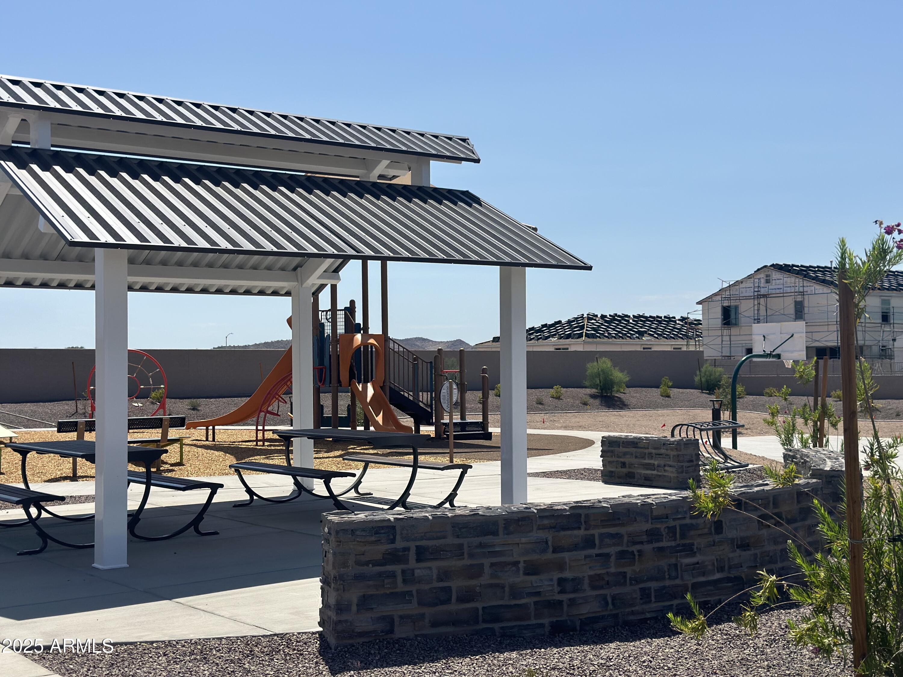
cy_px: 338
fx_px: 1252
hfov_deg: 39.7
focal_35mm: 48
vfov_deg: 30.3
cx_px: 452
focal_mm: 6.86
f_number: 1.78
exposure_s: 1/8197
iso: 100
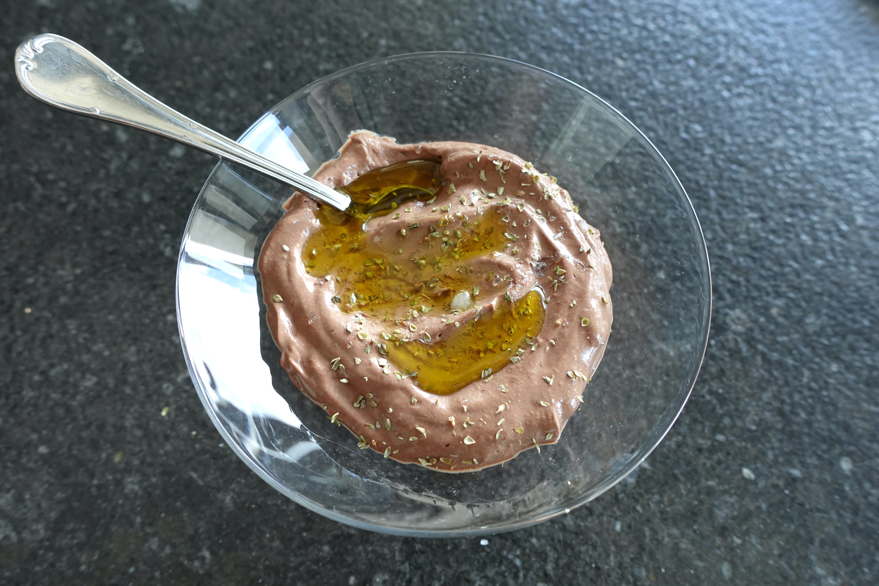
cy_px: 293
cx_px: 440
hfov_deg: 73.7
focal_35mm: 24
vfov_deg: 53.1
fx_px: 586
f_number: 3.5
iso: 400
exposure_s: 1/80
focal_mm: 9.4
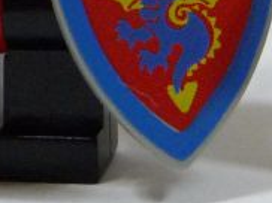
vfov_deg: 9.8
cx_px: 227
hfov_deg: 13.9
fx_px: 1106
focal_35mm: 141
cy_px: -199
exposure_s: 1/30
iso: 320
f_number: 2.8
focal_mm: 4.4
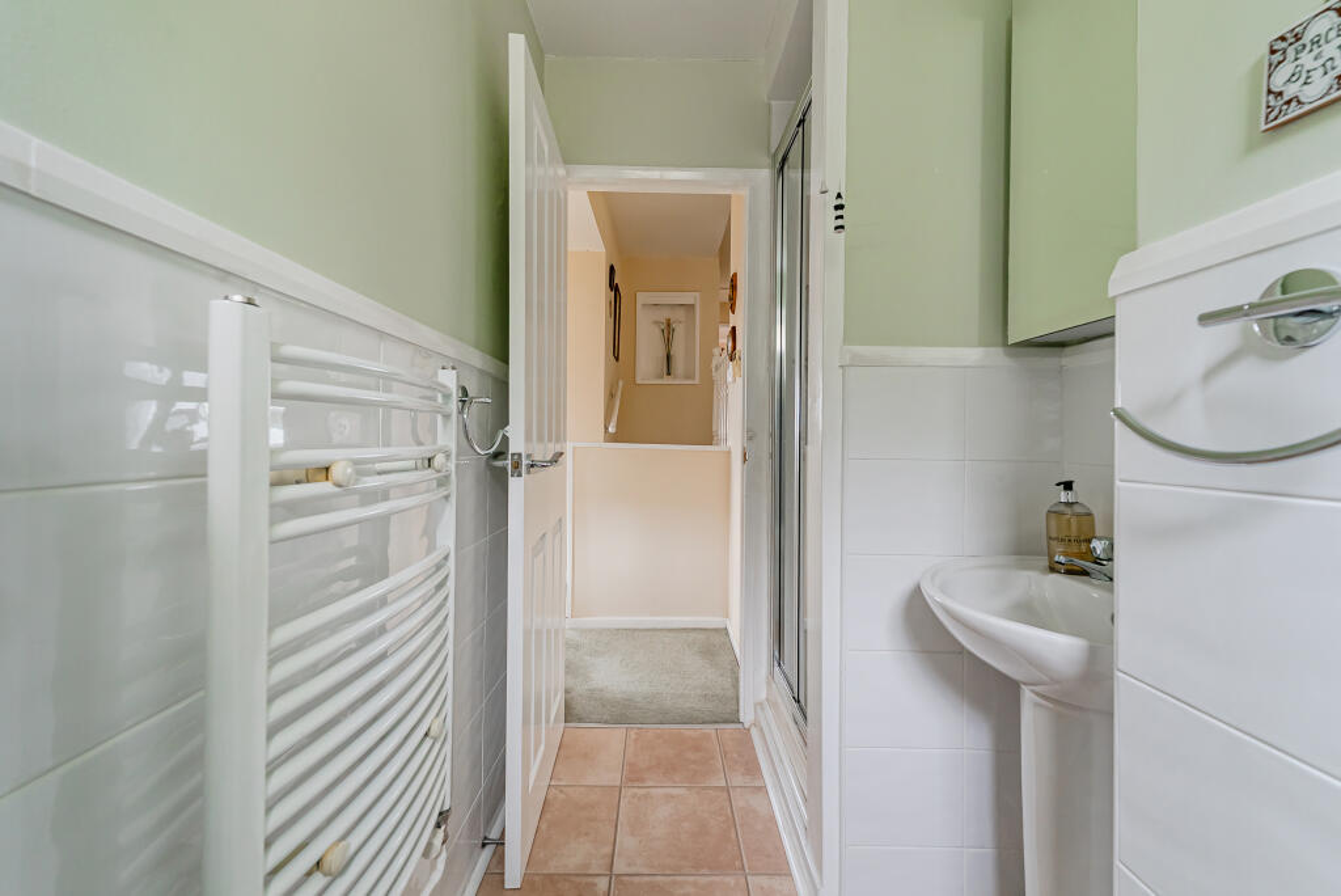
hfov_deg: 104.2
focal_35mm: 14
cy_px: 448
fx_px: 522
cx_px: 670
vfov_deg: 81.3
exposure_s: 1/2.5
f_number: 8
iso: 320
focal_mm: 14
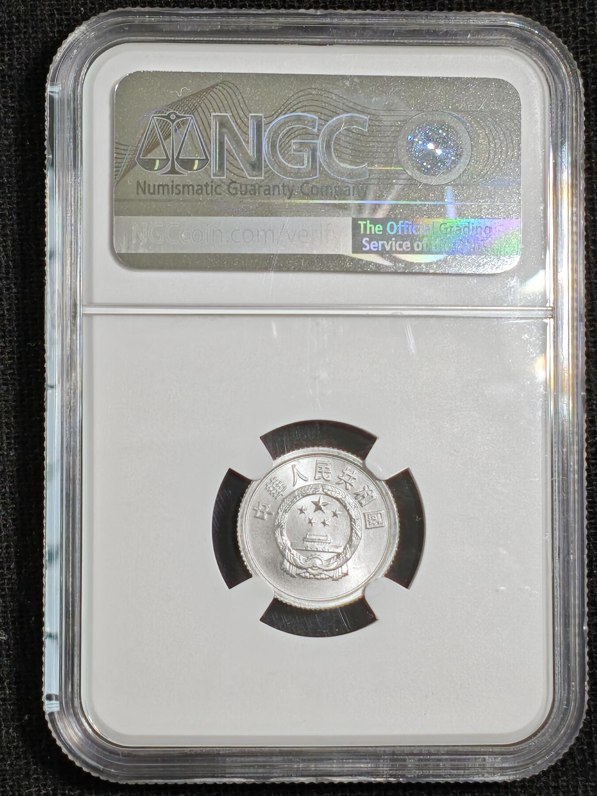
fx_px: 2759
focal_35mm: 120
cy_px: 398
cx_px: 298
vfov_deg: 16.4
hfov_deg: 12.3
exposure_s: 1/1190
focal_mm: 4.94
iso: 50
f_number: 1.5
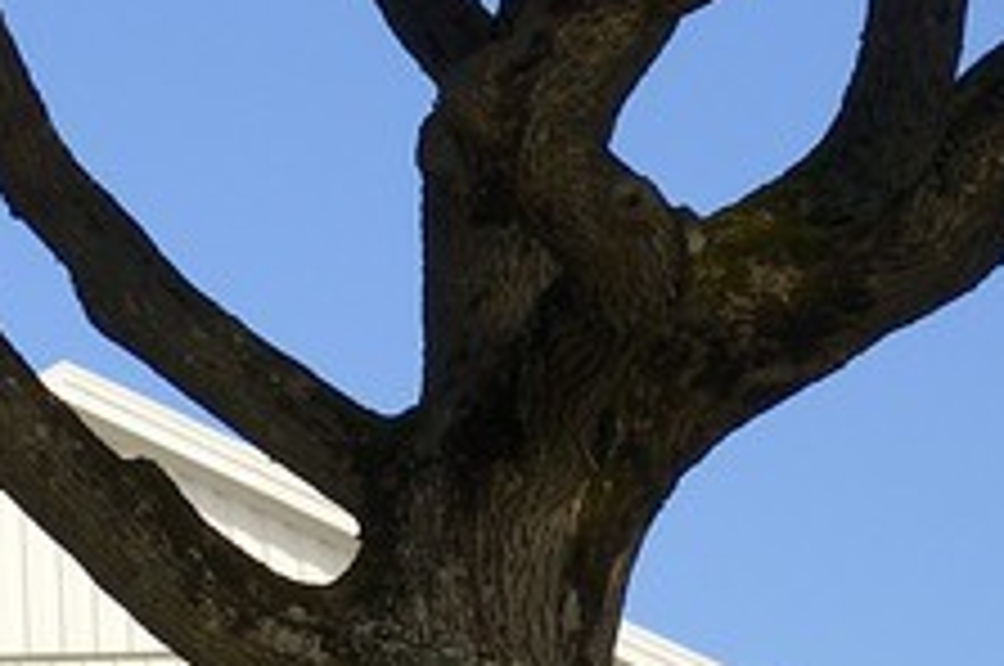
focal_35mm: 345
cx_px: -2251
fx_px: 9608
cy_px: 500
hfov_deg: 5.5
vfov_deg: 4.0
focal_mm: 48
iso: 200
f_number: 10
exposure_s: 1/400
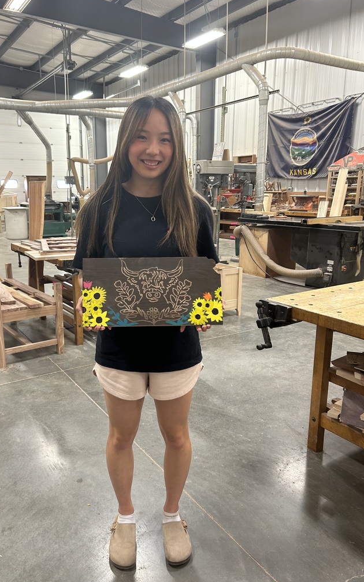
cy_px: 290
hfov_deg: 44.4
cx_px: 153
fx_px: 444
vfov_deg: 66.5
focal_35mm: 28
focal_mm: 5.7
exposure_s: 1/60
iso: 100
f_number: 1.5
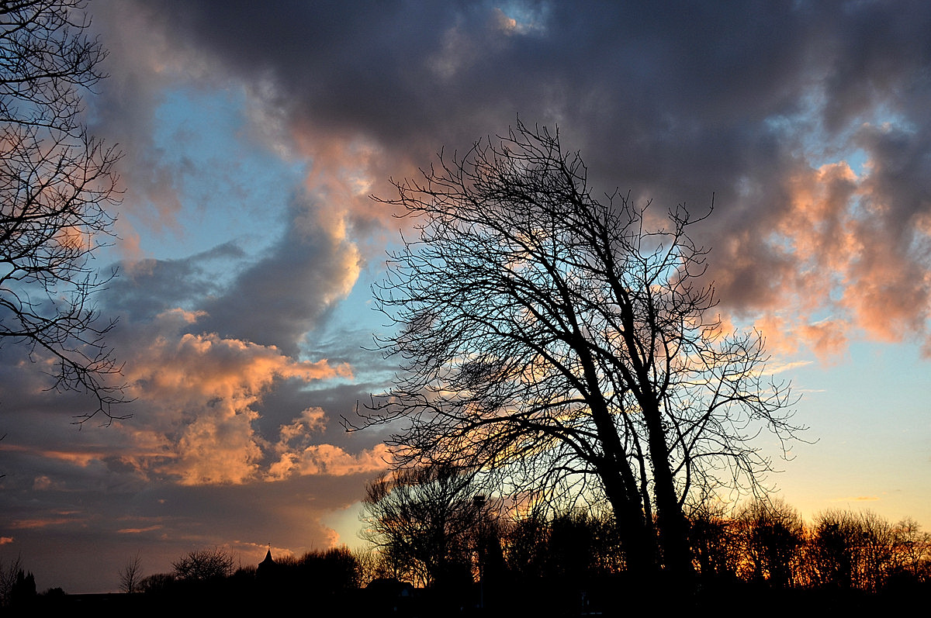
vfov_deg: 31.8
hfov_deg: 46.4
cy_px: 309
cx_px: 466
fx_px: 1085
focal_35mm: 42
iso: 200
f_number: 6.3
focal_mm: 28
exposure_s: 1/160
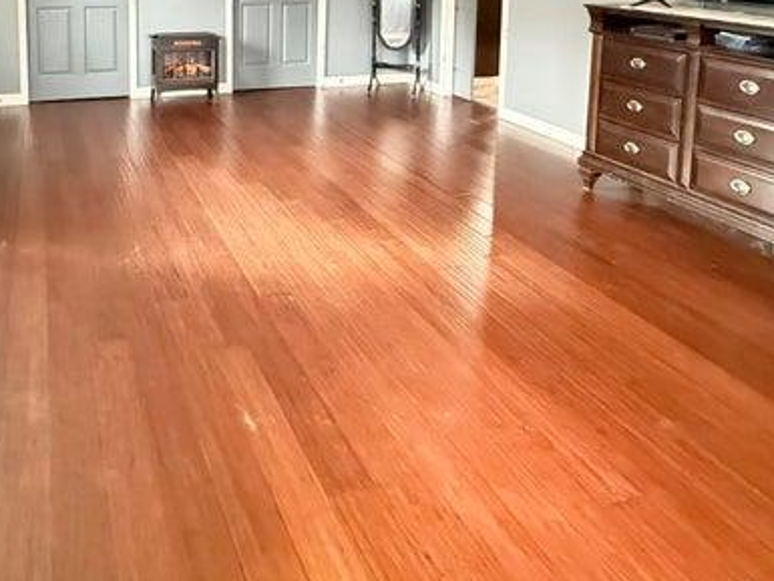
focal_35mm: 31
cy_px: 8
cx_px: 250
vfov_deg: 40.2
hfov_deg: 56.9
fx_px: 693
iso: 2000
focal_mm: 2.22
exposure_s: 1/30
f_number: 2.2
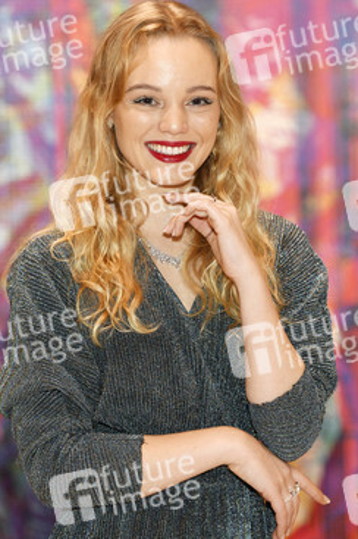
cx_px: 167
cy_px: 270
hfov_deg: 9.3
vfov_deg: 14.0
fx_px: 2197
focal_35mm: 147
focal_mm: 135
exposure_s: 1/250
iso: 800
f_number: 4
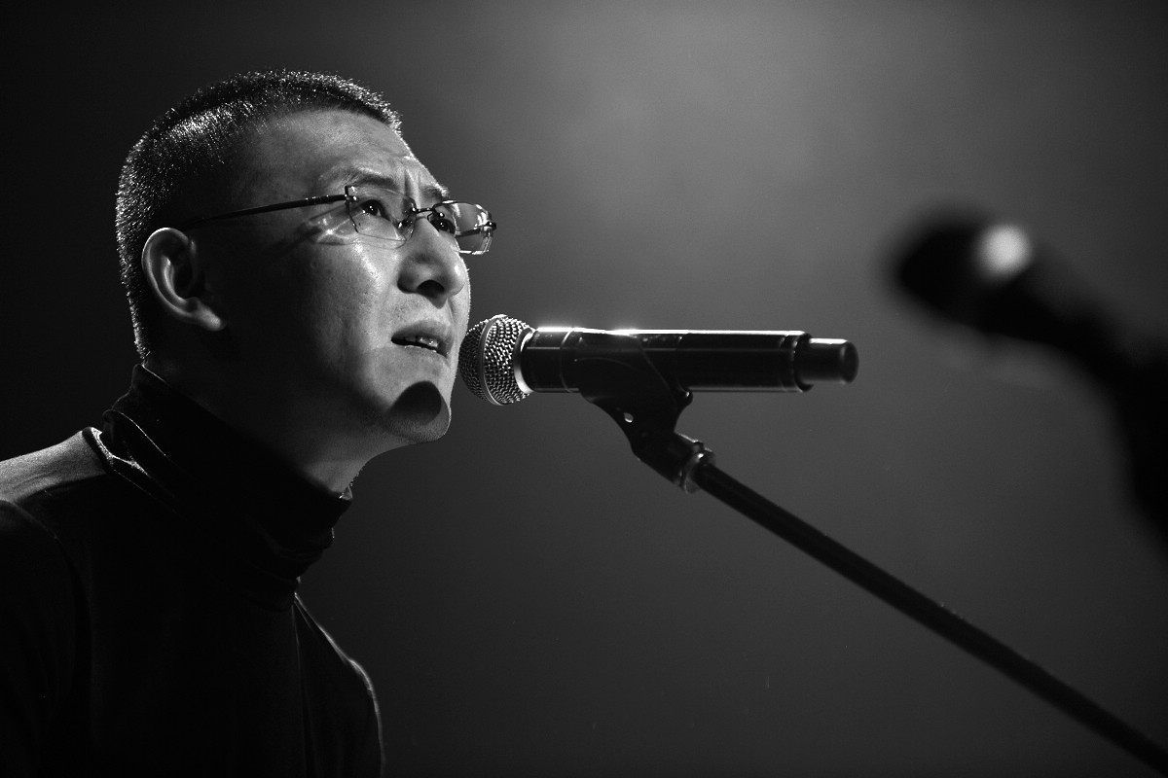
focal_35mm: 200
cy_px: 389
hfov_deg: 10.3
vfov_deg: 6.9
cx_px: 584
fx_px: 6488
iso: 1600
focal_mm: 200
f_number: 3.2
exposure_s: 1/60
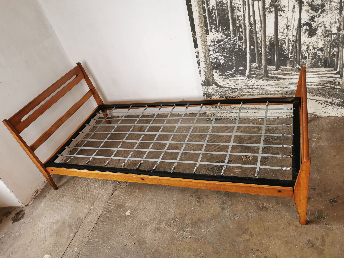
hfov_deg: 65.3
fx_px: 268
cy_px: 129
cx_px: 172
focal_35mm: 27
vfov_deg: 51.4
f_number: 1.6
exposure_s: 1/60
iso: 160
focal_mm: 5.56
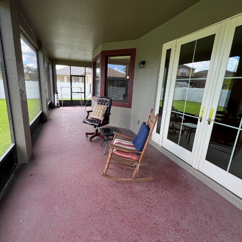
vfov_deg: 87.4
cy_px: 118
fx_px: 127
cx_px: 110
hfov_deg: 87.2
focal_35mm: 16
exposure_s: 1/99
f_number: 1.8
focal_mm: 1.57
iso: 40
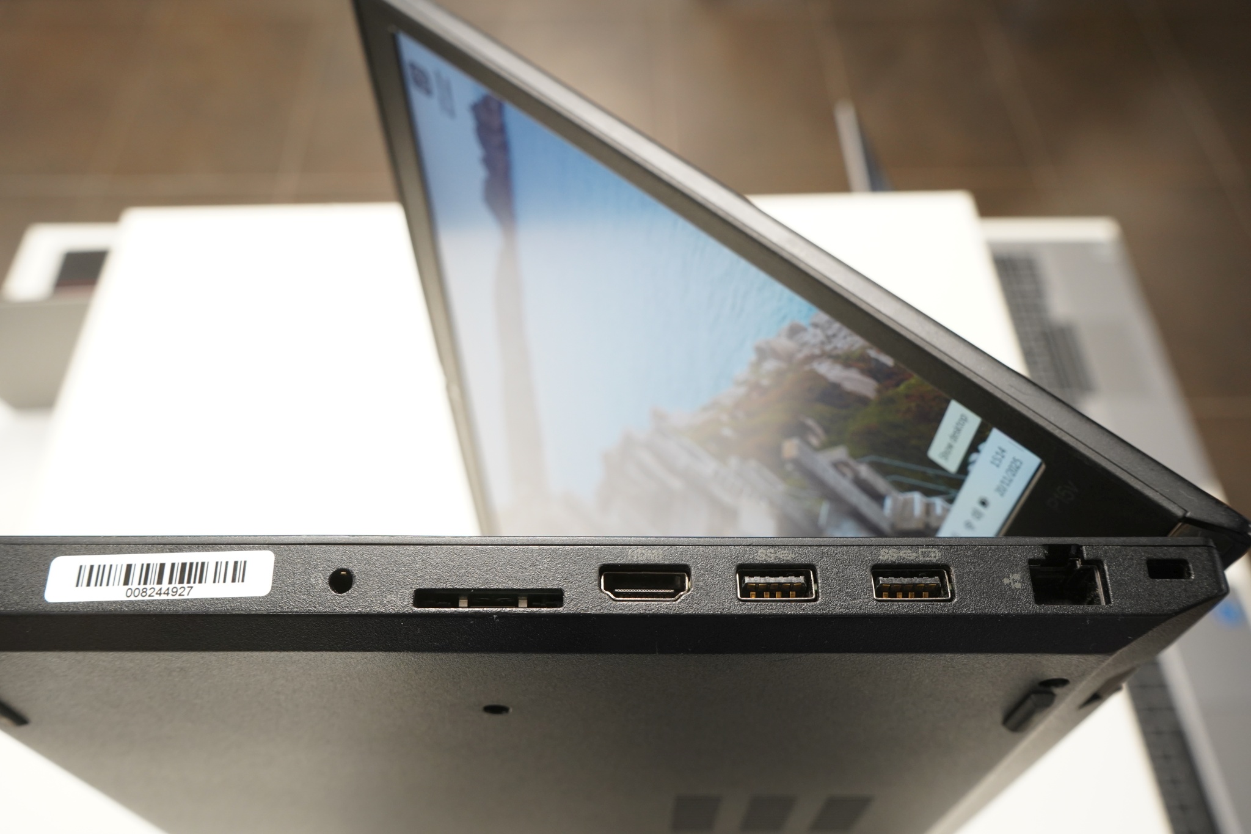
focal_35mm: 29
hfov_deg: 63.7
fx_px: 1008
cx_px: 626
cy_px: 417
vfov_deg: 45.0
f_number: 7.1
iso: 1600
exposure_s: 1/25
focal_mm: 29
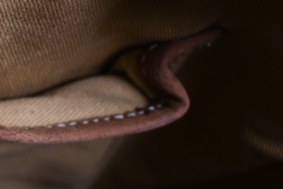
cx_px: -240
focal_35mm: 164
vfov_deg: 8.4
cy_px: 150
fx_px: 1289
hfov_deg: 11.5
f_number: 4.5
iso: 100
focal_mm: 28
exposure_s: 1/13
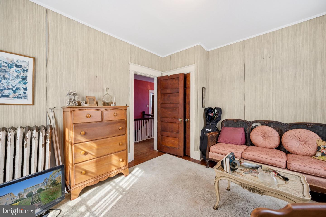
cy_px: 108
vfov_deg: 81.2
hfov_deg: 104.3
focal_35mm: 14
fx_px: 127
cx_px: 163
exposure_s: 1/25
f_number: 7.1
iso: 400
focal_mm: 14
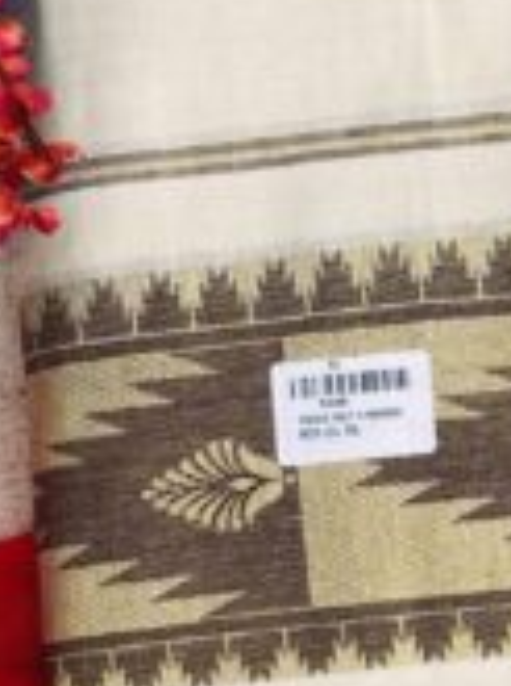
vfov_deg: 11.5
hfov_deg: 8.5
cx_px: 426
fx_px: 3418
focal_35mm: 173
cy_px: 372
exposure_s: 1/60
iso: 100
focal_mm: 6.86
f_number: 1.78
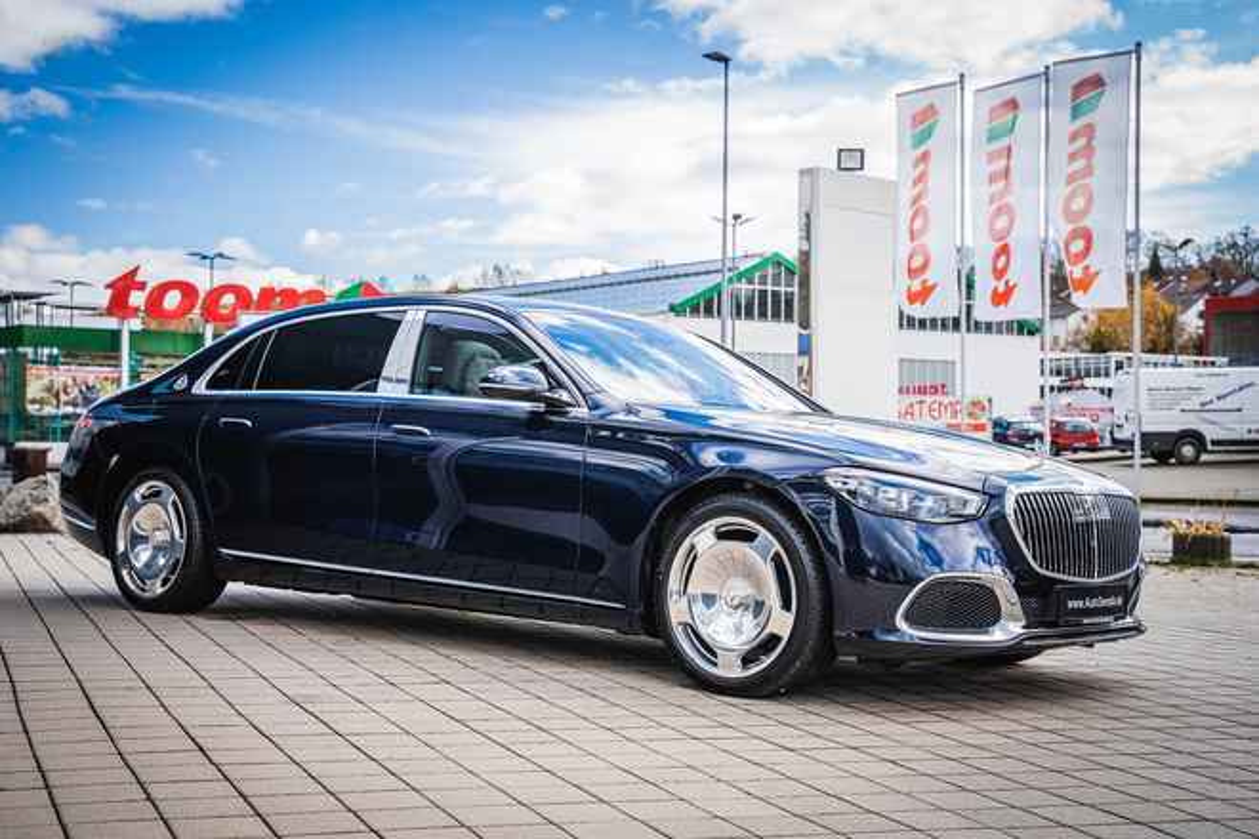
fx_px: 1679
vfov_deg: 28.1
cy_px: 420
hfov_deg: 41.1
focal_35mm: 48
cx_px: 630
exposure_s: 1/800
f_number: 5
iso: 1600
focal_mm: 48
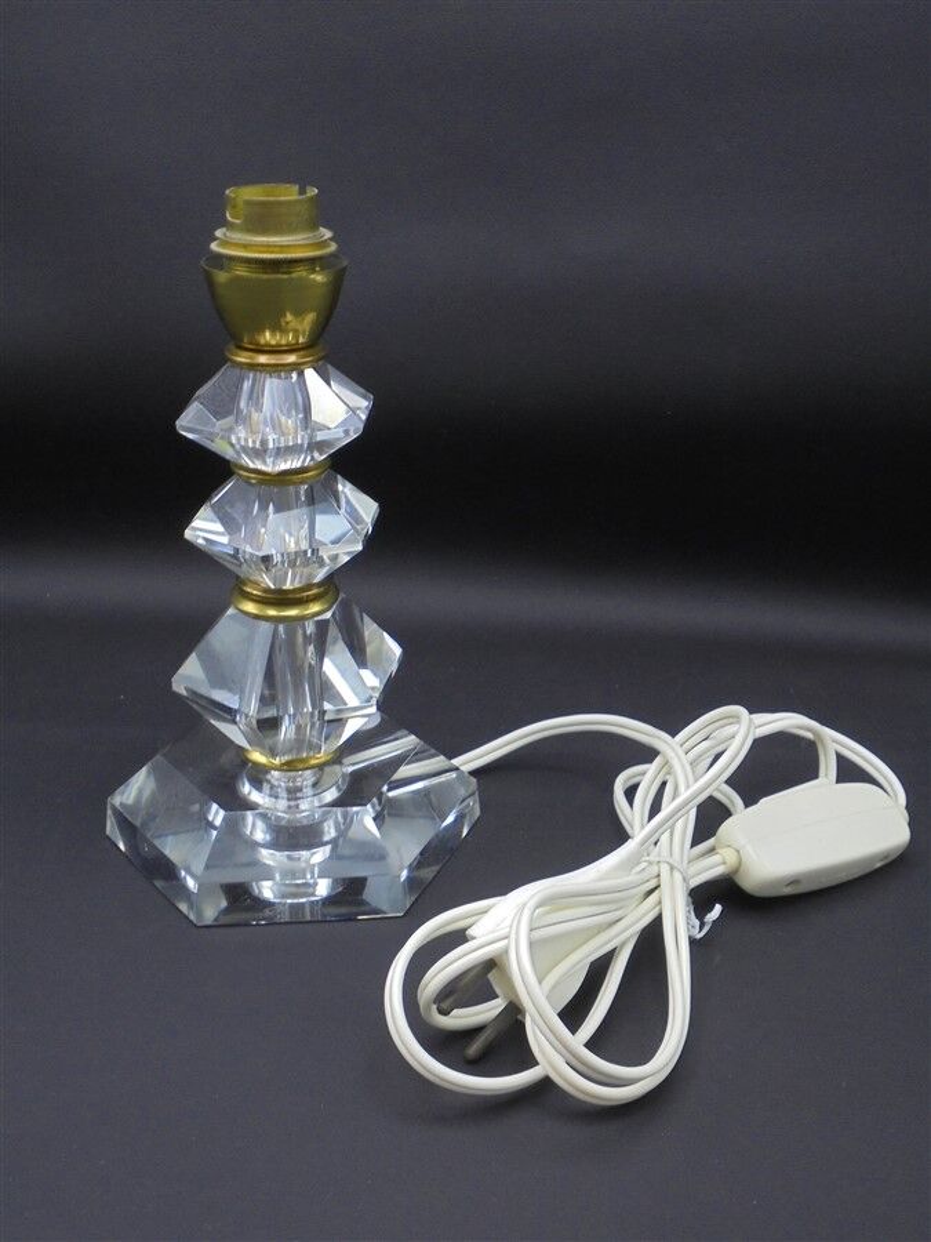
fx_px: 1542
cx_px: 466
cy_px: 621
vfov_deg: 43.9
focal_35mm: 43
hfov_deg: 33.6
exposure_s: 1/30
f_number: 4.5
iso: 200
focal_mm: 7.8
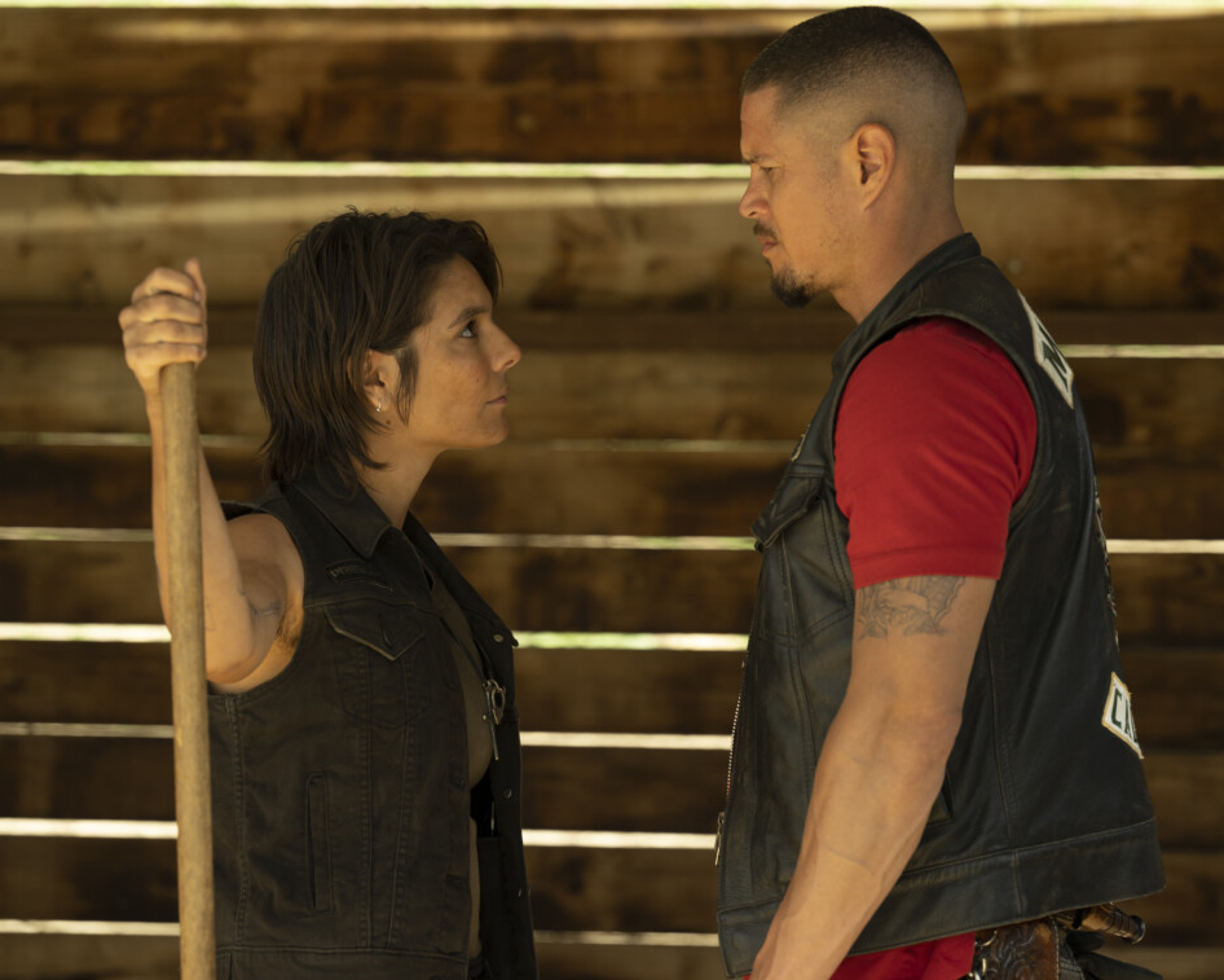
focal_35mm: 147
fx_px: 5326
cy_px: 489
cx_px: 668
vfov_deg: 10.5
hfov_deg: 13.1
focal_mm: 130
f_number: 4
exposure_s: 1/320
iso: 200
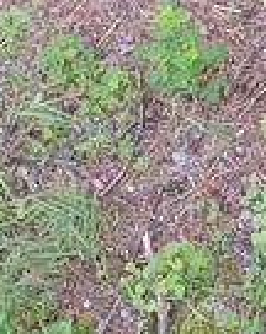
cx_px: 415
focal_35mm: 90
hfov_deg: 15.5
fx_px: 890
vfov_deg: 20.1
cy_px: -56
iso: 200
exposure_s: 1/60
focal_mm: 4.6
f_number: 1.8
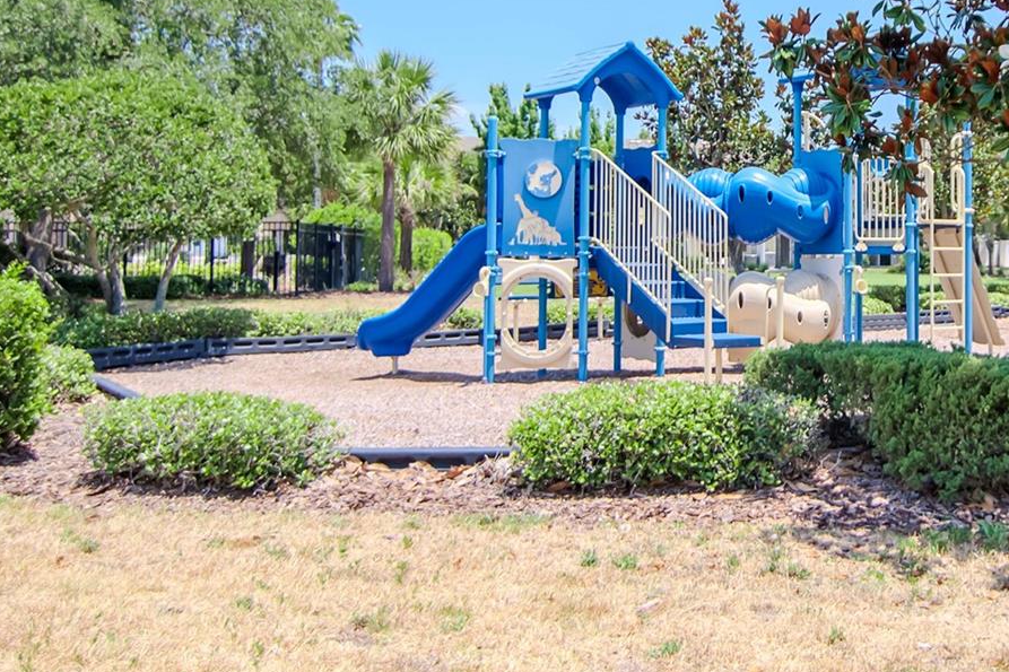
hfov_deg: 43.3
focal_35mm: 43
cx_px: 810
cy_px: 197
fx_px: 1205
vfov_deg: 30.8
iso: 400
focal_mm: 16
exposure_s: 1/3200
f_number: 4
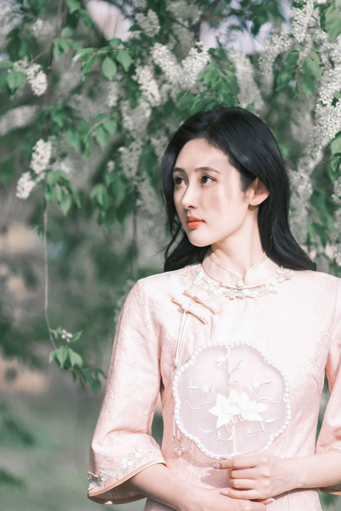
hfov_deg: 6.8
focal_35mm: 203
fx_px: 2884
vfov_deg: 10.1
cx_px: 170
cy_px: 256
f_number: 2
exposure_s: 1/32000
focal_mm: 135
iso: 6400
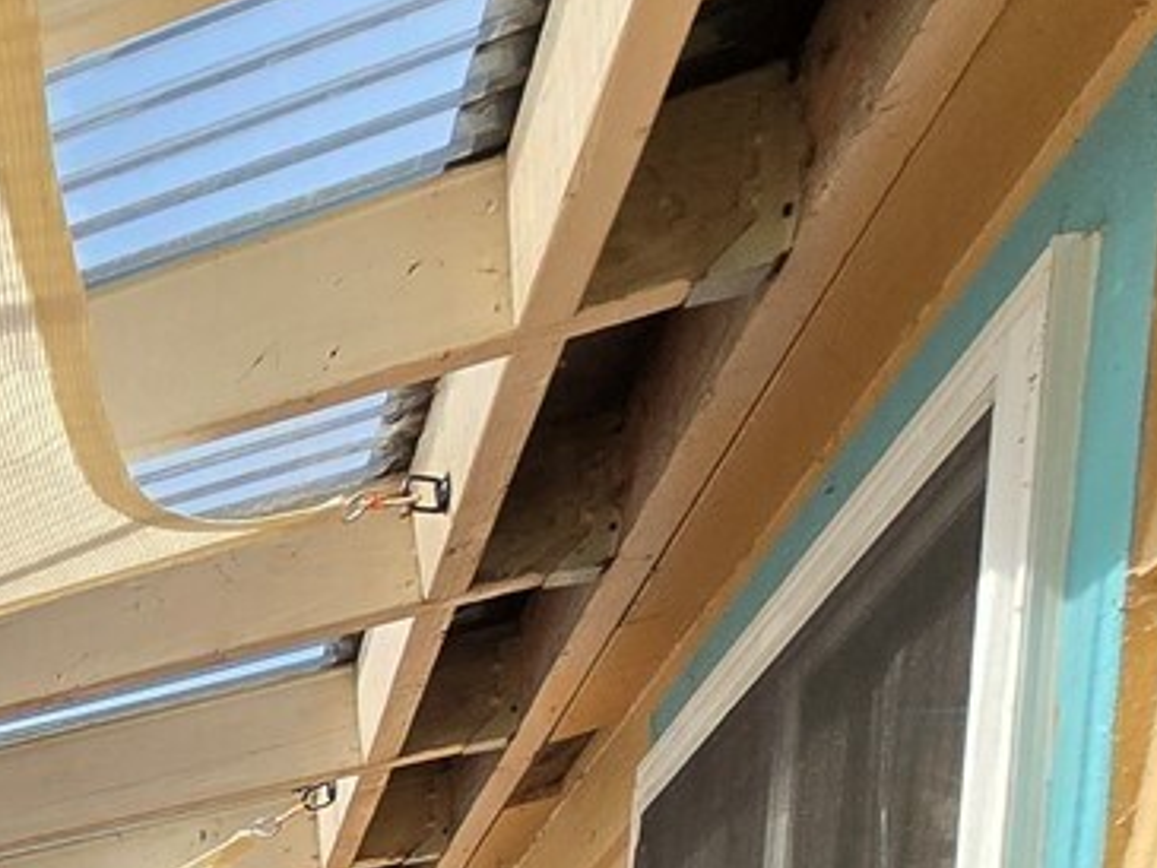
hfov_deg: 20.6
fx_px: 1906
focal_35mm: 57
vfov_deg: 18.9
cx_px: -1027
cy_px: 1612
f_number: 2.2
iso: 50
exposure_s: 1/519
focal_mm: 2.2
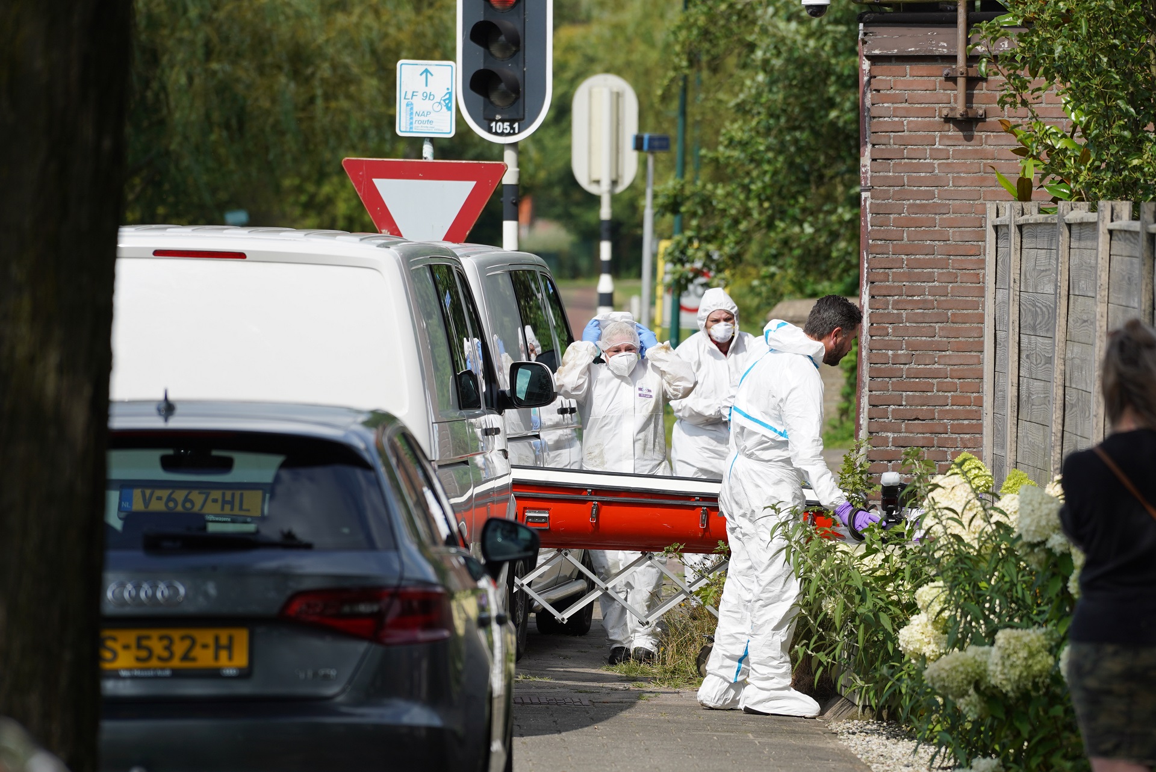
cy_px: 386
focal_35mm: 200
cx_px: 578
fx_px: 6425
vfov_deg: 6.9
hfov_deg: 10.3
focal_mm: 200
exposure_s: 1/640
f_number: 4.5
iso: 100
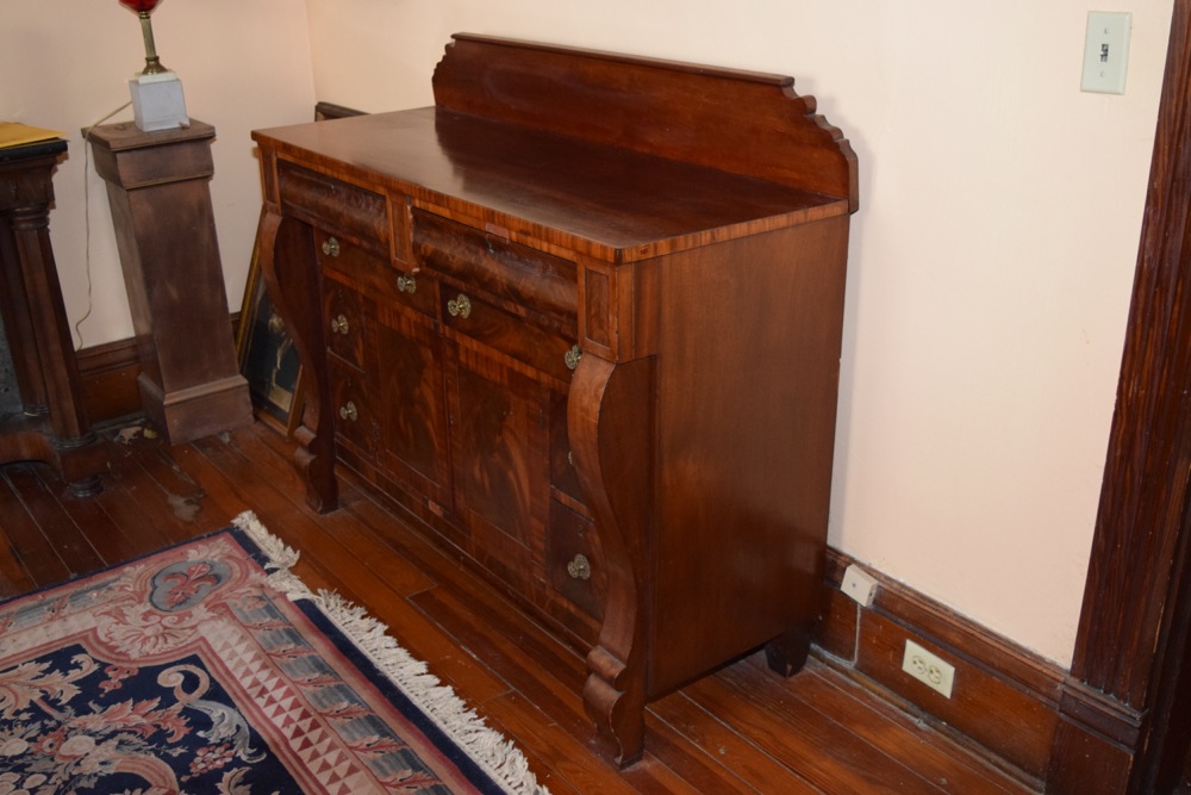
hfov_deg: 53.1
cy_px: 398
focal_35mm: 36
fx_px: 1191
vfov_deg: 36.9
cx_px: 596
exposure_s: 1/60
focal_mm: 24
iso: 2000
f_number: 4
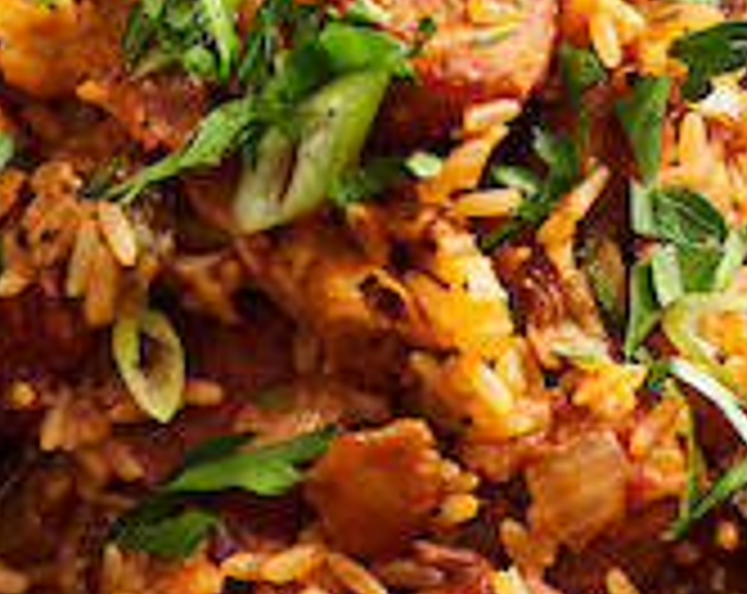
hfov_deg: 11.4
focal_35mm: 170
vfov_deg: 9.0
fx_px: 3750
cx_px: 526
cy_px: 158
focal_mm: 50
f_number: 4
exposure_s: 1/125
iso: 200
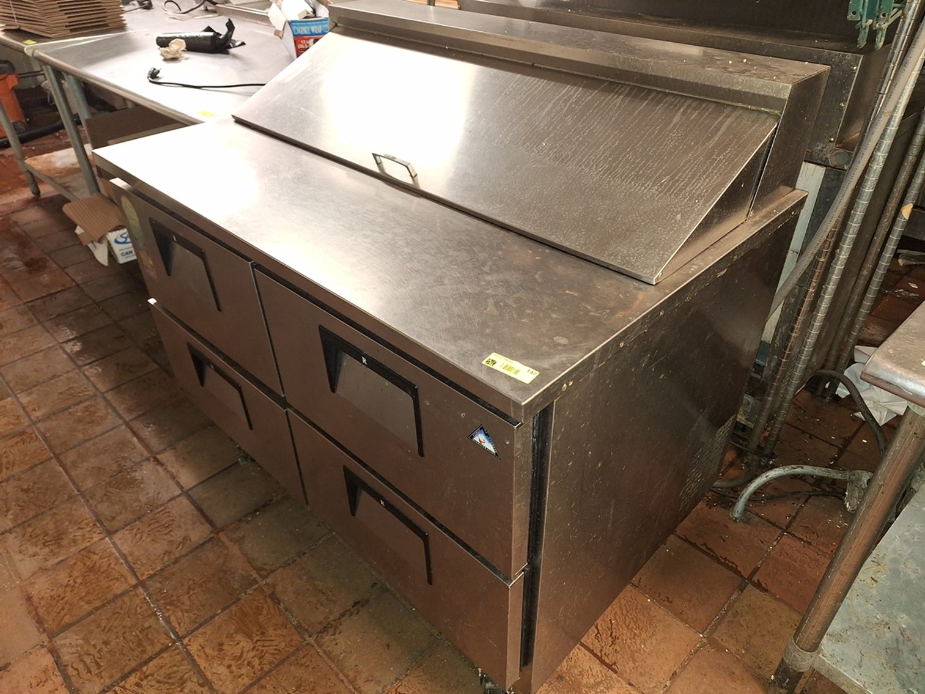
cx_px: 462
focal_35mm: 23
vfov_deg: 58.9
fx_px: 615
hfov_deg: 73.9
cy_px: 347
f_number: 1.8
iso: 25
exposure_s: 1/30
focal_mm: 5.54
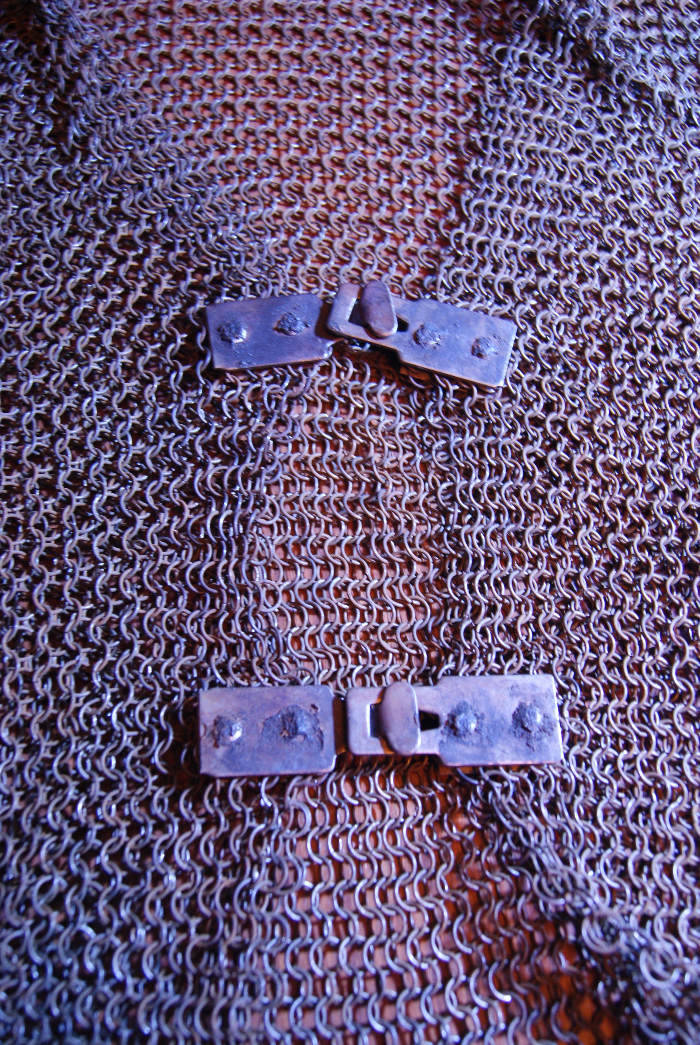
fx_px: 1047
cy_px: 522
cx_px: 350
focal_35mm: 36
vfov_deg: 53.1
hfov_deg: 37.0
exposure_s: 1/10
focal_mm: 24
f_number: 4
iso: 400
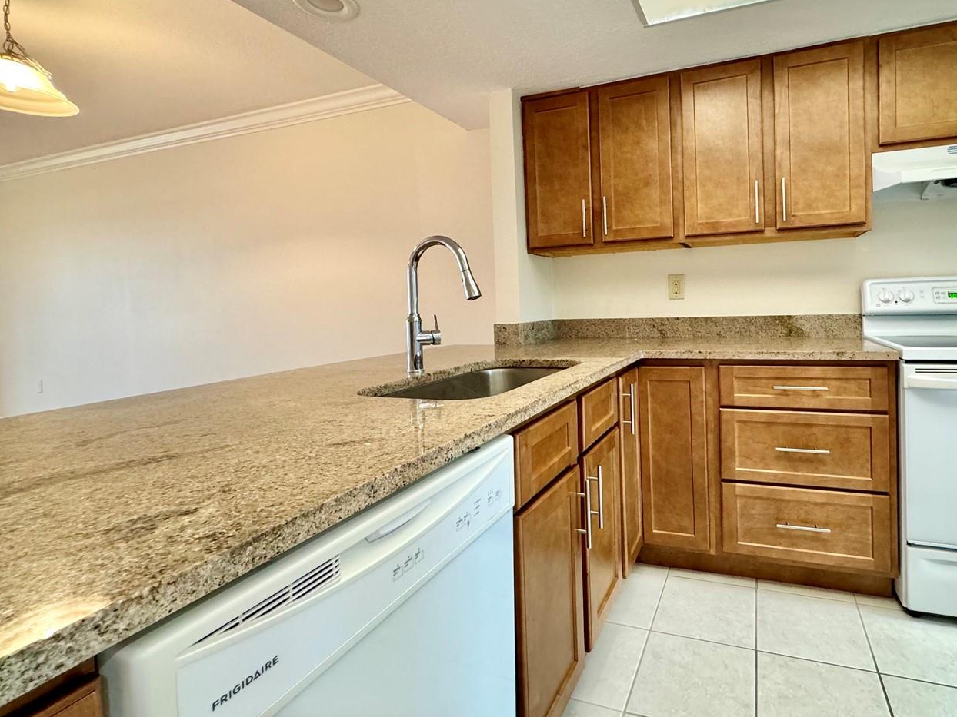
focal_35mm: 18
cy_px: 312
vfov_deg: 71.3
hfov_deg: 86.2
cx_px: 592
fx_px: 498
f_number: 2.2
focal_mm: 2.22
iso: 250
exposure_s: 1/60
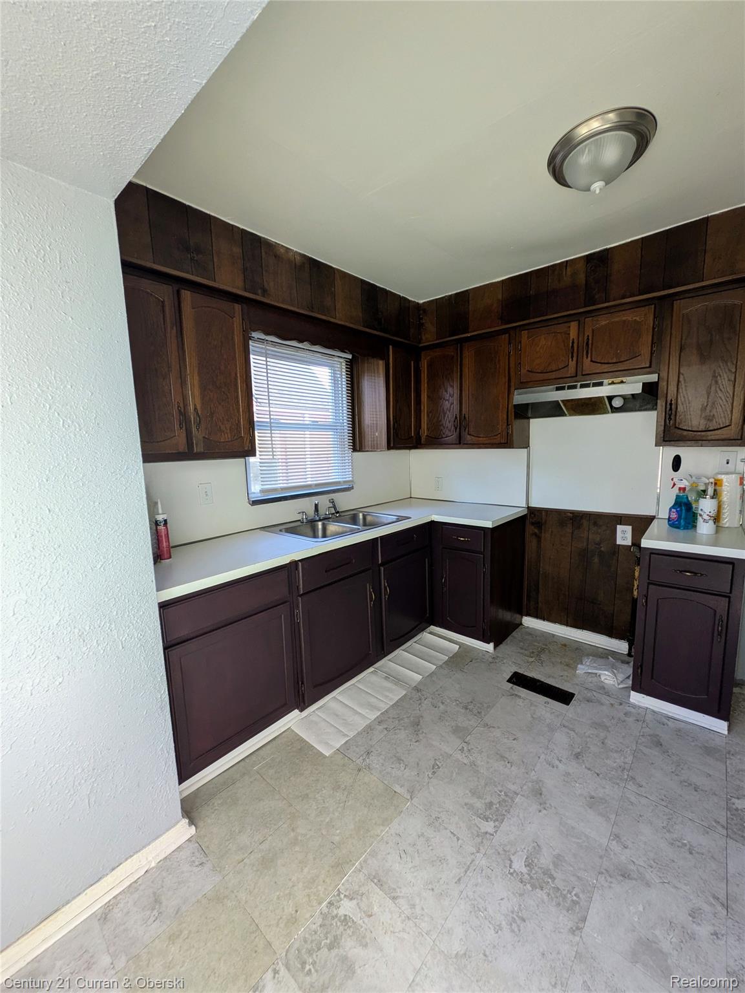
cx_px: 372
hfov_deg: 85.7
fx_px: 402
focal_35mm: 14
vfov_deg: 102.0
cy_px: 496
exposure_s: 1/60
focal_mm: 1.83
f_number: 2.2
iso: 52
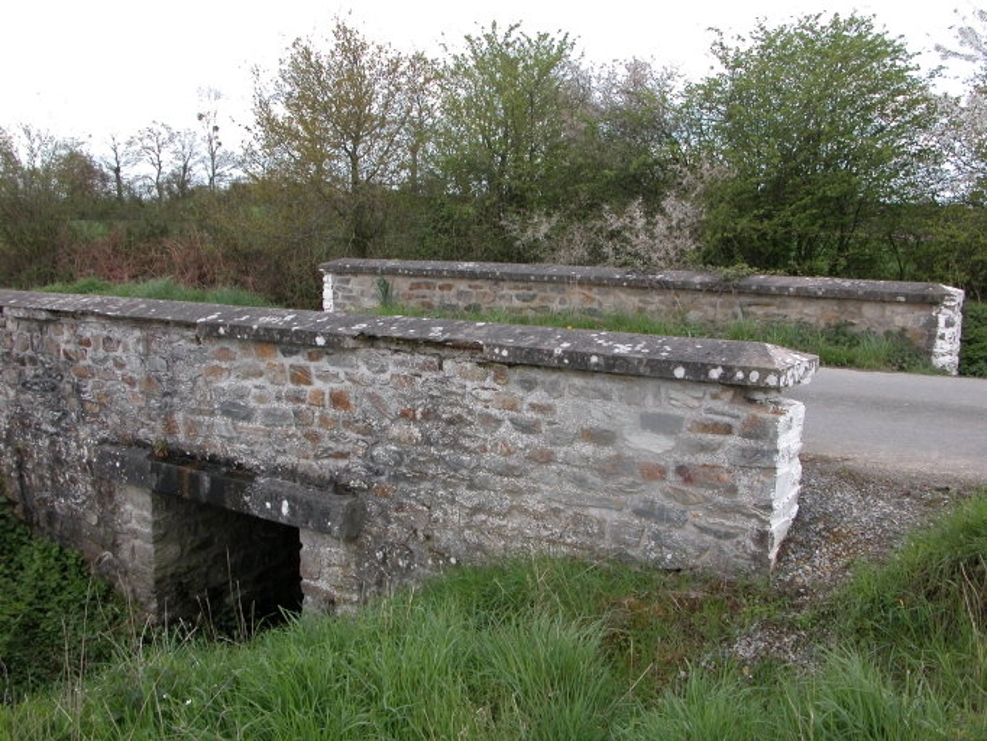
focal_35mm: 35
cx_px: 494
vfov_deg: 40.7
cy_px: 370
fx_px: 998
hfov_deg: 52.6
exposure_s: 1/167
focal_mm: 8.9
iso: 100
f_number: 4.5
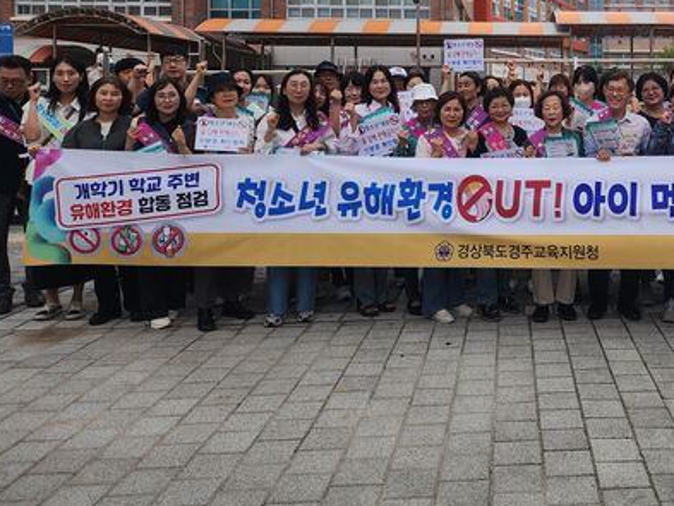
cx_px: 547
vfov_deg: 36.4
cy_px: 97
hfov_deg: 46.2
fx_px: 740
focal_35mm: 38
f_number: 1.8
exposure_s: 1/180
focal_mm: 6.4
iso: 50
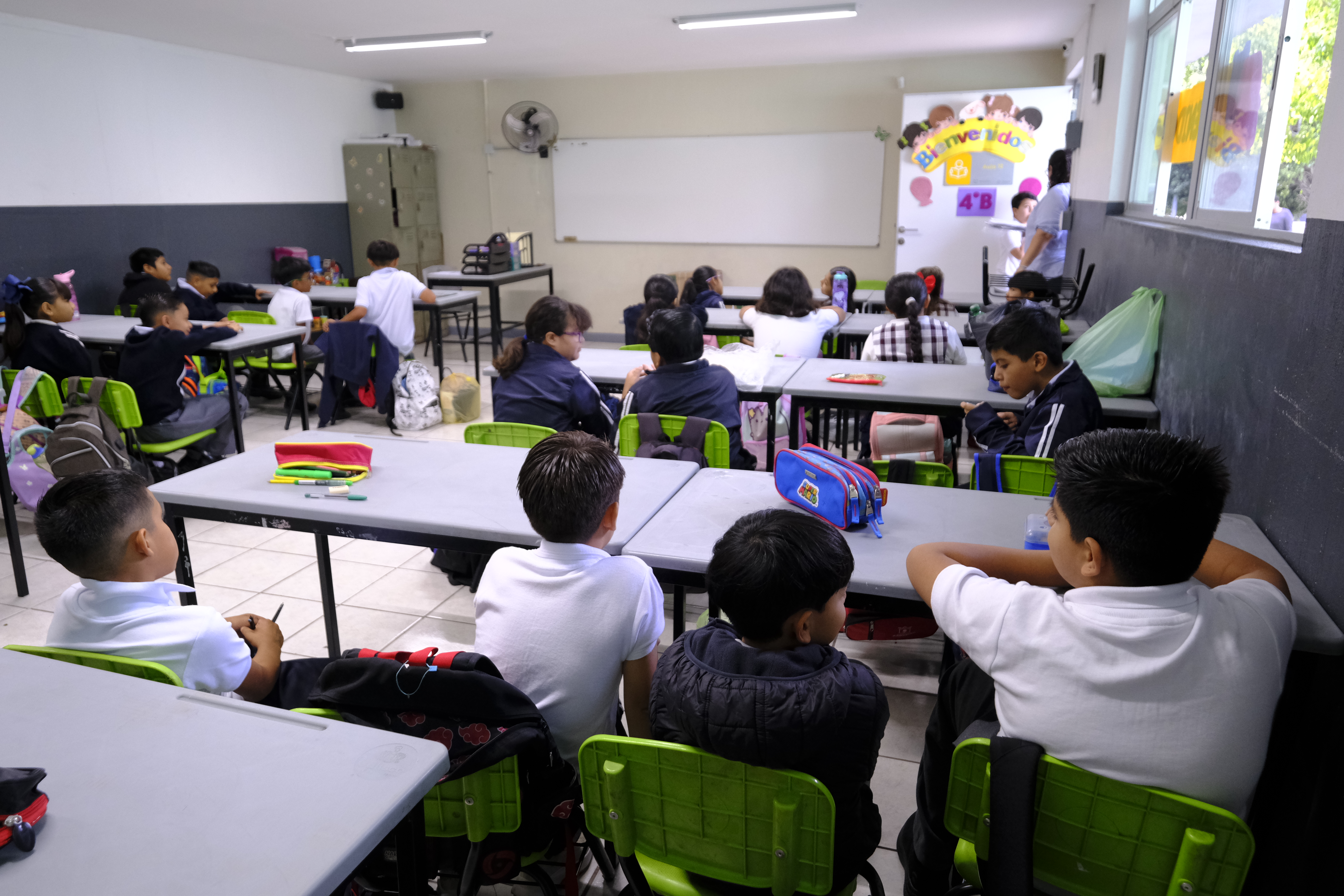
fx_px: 859
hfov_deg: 76.1
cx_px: 672
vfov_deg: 55.1
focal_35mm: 23
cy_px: 448
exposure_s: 1/160
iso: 1600
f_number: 4
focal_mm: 15.1
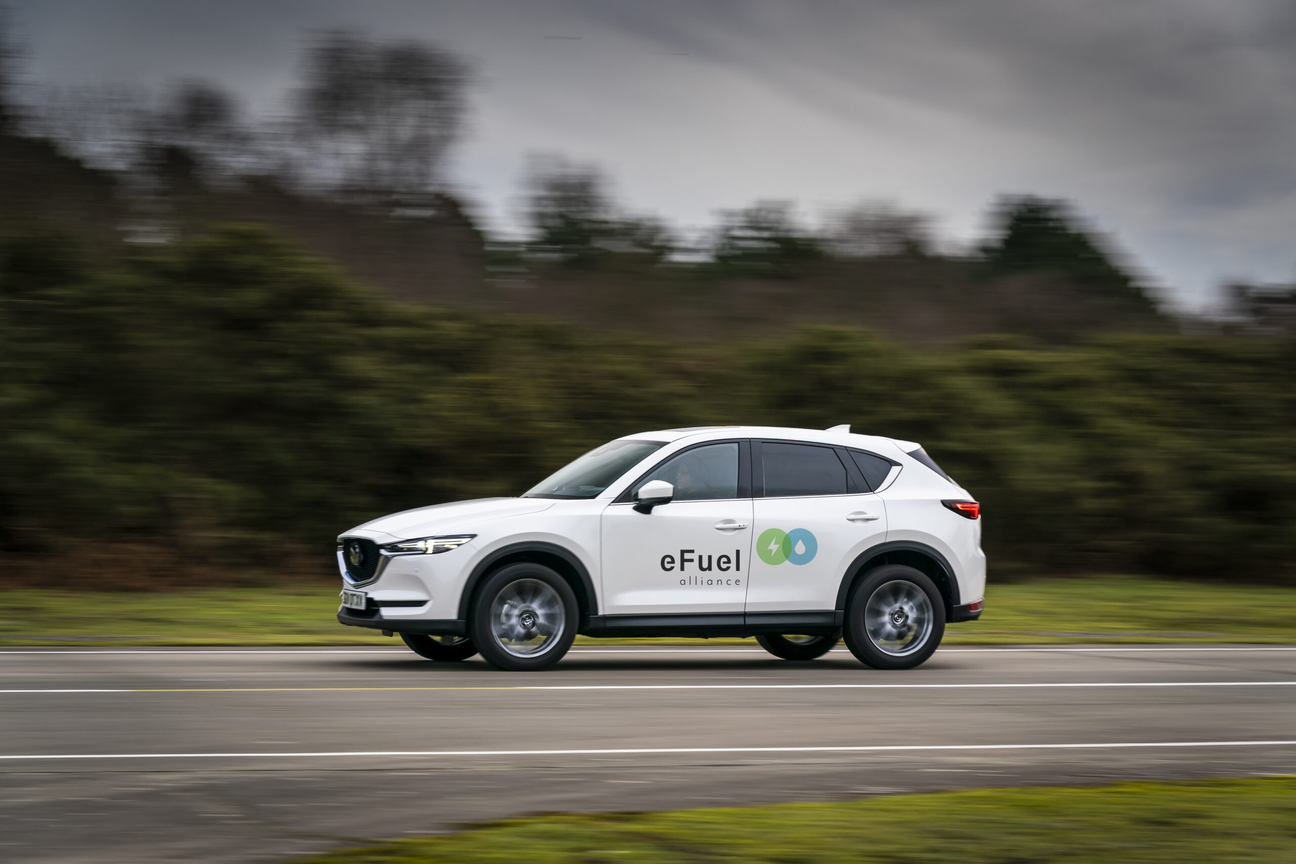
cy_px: 432
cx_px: 648
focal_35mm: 95
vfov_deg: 14.4
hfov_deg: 21.5
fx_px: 3420
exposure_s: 1/40
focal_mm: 95
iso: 200
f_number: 7.1
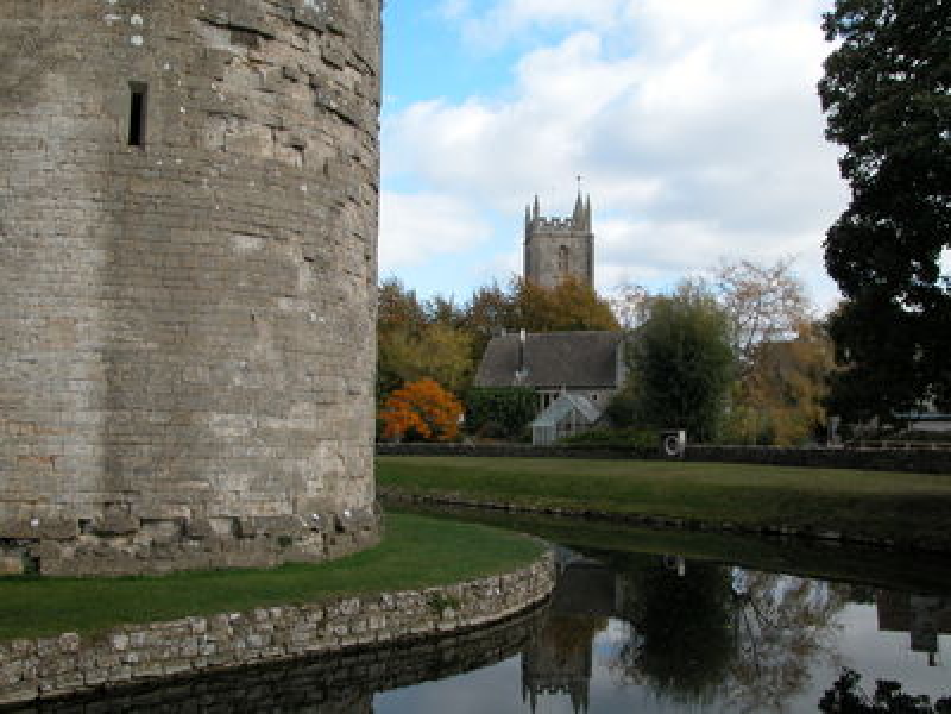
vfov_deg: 40.7
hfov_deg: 52.6
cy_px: 357
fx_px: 962
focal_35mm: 35
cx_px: 476
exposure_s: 1/200
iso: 100
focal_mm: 8.9
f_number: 5.6
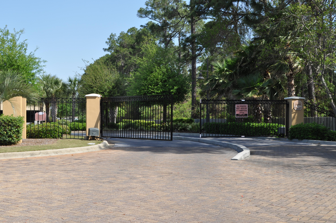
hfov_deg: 38.9
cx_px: 168
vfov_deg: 26.4
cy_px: 112
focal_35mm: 51
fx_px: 475
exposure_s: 1/200
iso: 200
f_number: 10
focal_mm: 34
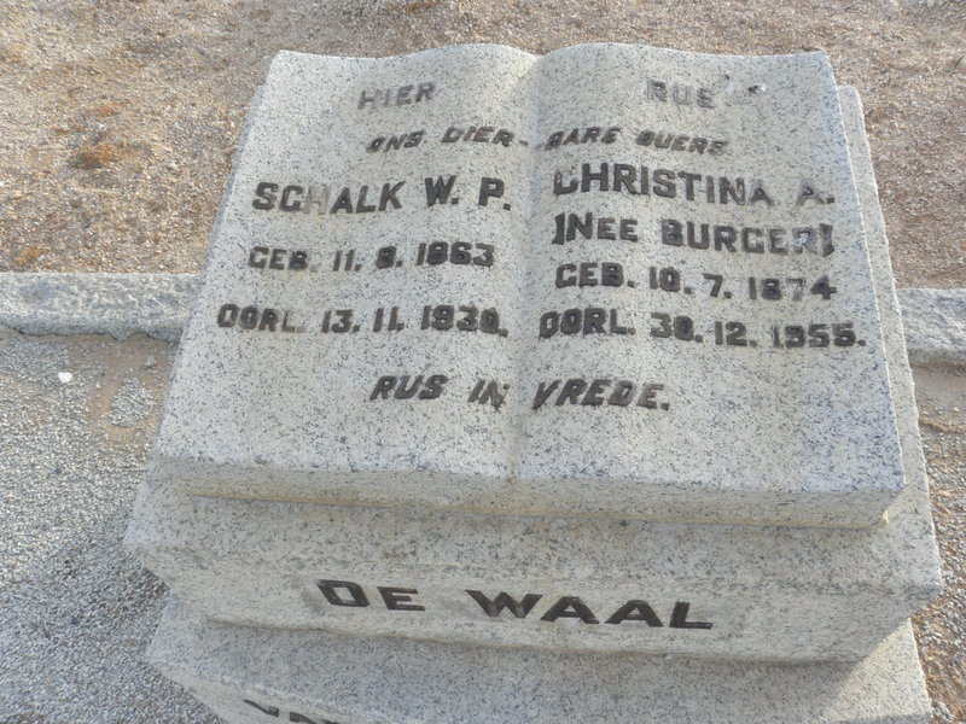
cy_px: 362
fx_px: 726
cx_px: 483
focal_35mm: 26
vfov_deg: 53.1
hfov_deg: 67.3
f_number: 6.3
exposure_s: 1/160
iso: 200
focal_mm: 4.6
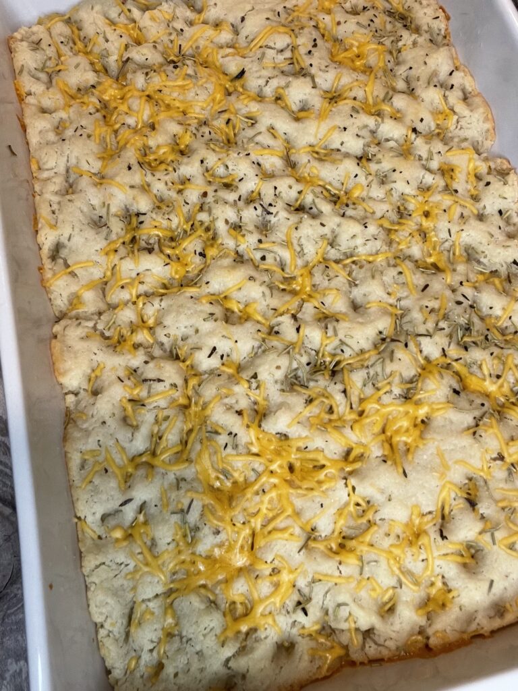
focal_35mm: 30
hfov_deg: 46.8
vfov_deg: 60.0
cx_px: 259
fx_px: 599
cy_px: 346
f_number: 2.2
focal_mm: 2.71
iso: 80
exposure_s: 1/60
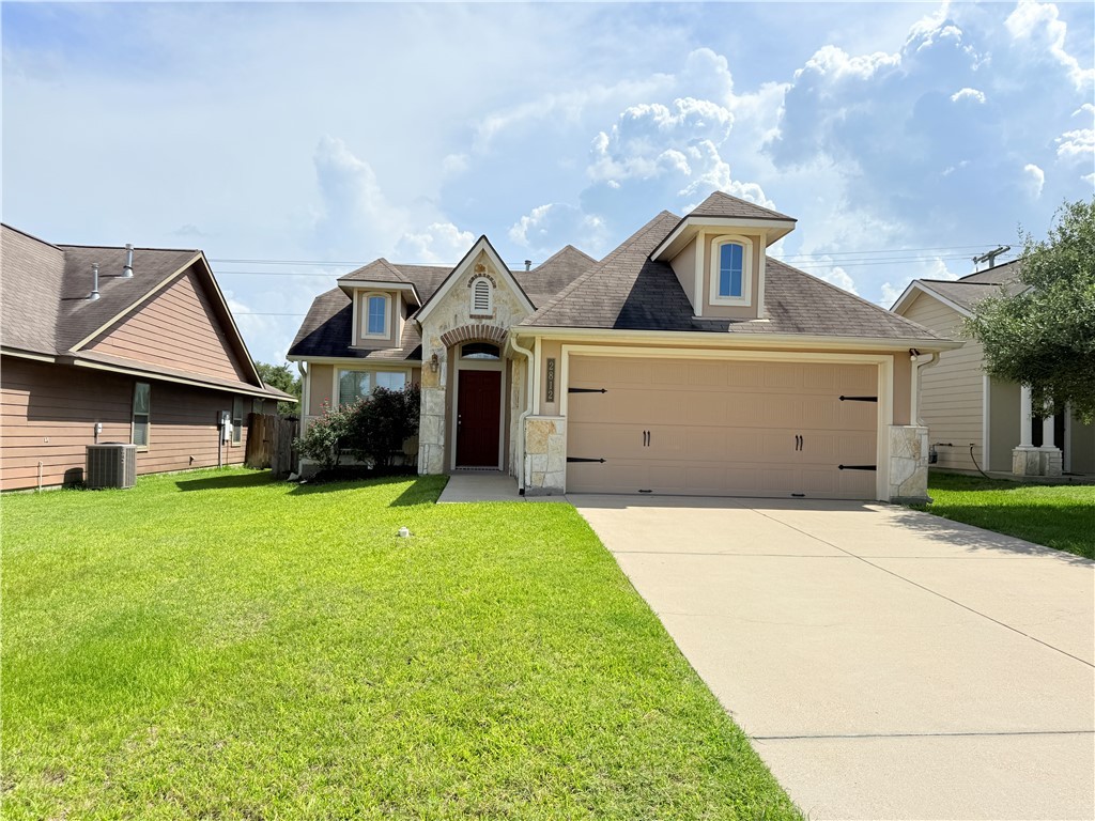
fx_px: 759
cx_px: 548
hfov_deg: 71.6
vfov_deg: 56.8
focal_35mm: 24
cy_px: 410
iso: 80
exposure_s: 1/8130
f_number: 1.78
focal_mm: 6.76
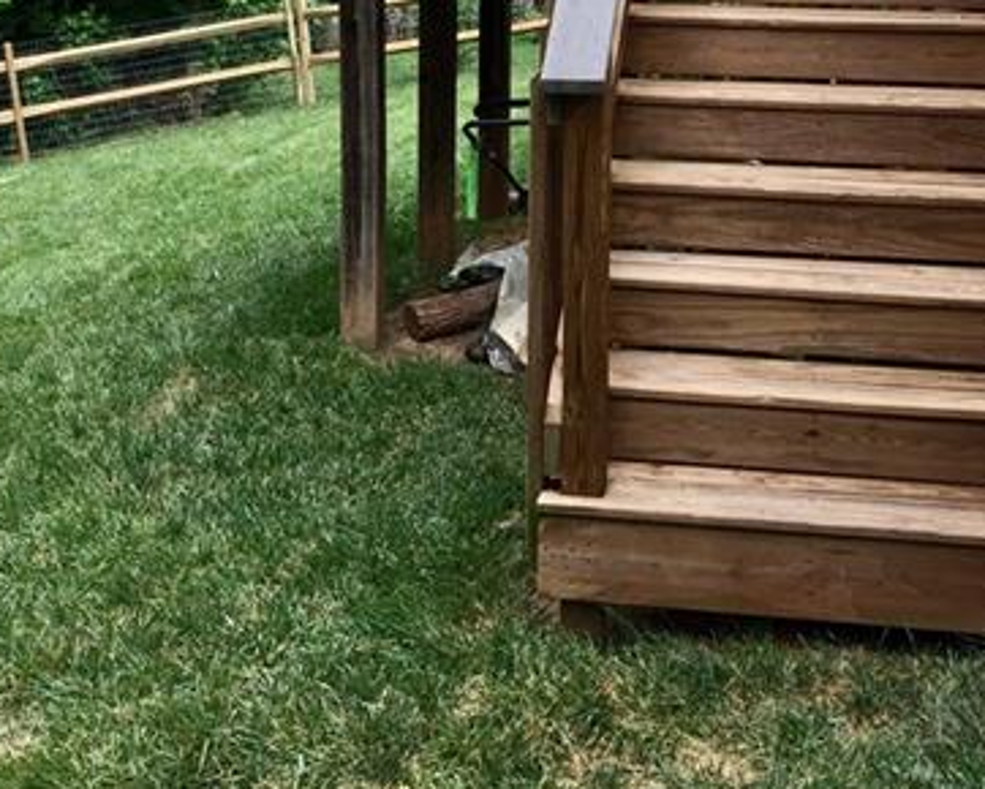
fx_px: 1750
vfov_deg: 24.5
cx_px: 569
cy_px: 41
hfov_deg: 31.4
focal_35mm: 60
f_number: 2.2
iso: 32
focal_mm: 4.15
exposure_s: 1/120
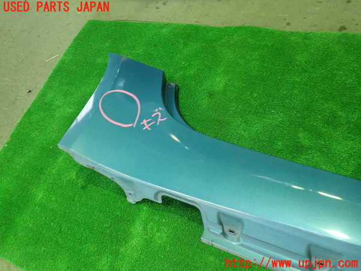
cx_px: 180
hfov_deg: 60.0
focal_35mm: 30
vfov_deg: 46.8
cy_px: 136
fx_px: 313
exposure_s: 1/40
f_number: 2.3
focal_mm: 5.5
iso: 800
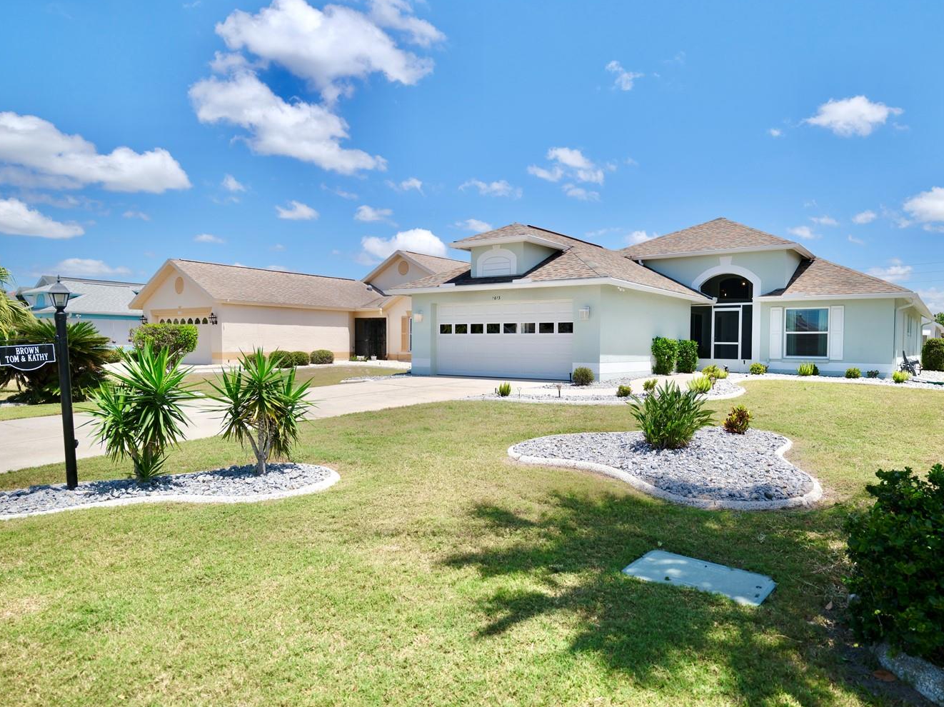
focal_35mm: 23
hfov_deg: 73.3
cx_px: 555
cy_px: 362
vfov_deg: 58.8
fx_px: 627
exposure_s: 1/4000
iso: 500
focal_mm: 23.8
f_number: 4
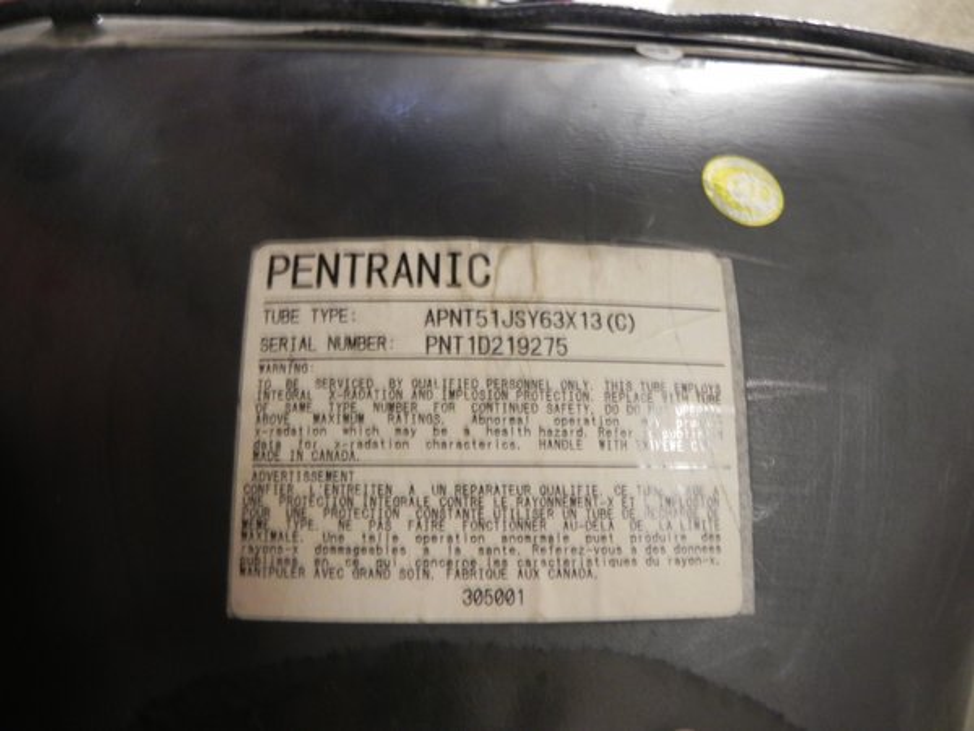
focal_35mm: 26
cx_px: 487
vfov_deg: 53.1
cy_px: 366
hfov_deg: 67.3
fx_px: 732
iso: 400
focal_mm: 4.6
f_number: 2.8
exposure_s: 1/3
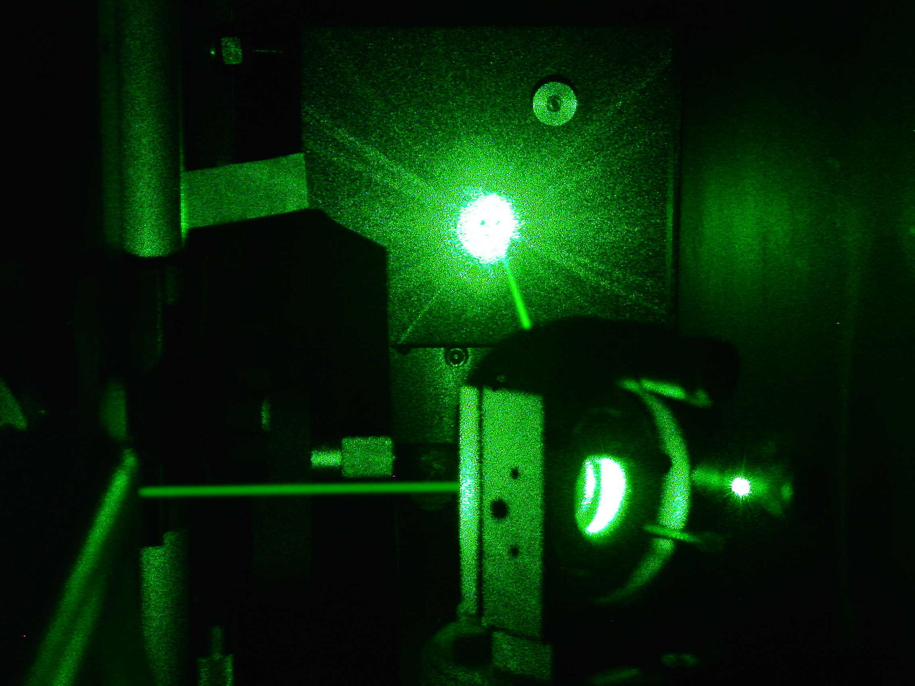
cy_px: 343
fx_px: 3013
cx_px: 458
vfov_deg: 13.0
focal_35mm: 114
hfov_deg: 17.3
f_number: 4.7
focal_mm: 23.4
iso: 200
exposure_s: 1
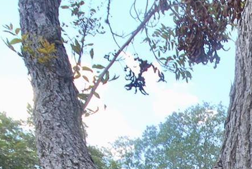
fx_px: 491
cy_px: 302
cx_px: 302
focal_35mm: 70
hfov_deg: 25.8
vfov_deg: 16.4
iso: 100
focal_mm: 10
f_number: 5.6
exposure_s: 1/125
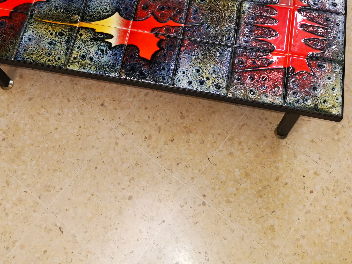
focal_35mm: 47
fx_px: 478
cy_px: 34
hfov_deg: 40.4
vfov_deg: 29.8
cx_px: 176
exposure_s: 1/100
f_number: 1.8
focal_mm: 5.58
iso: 320
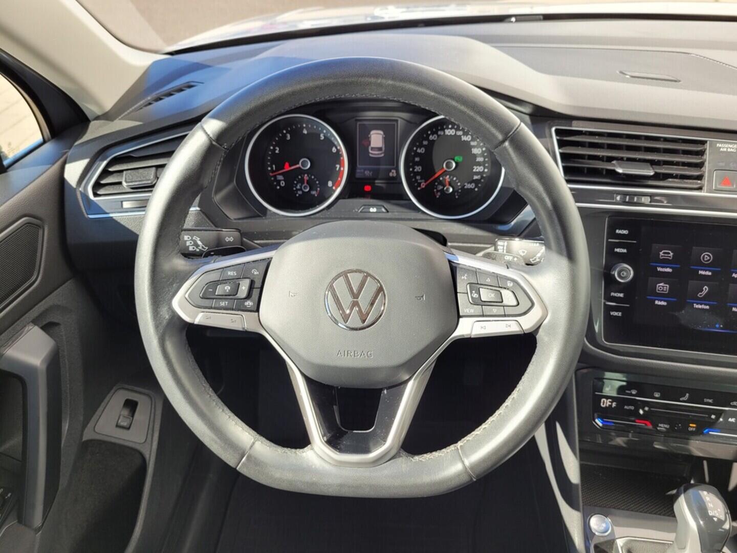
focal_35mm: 26
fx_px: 554
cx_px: 368
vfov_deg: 53.1
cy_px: 276
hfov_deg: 67.3
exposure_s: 1/227
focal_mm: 5.4
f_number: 1.8
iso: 40
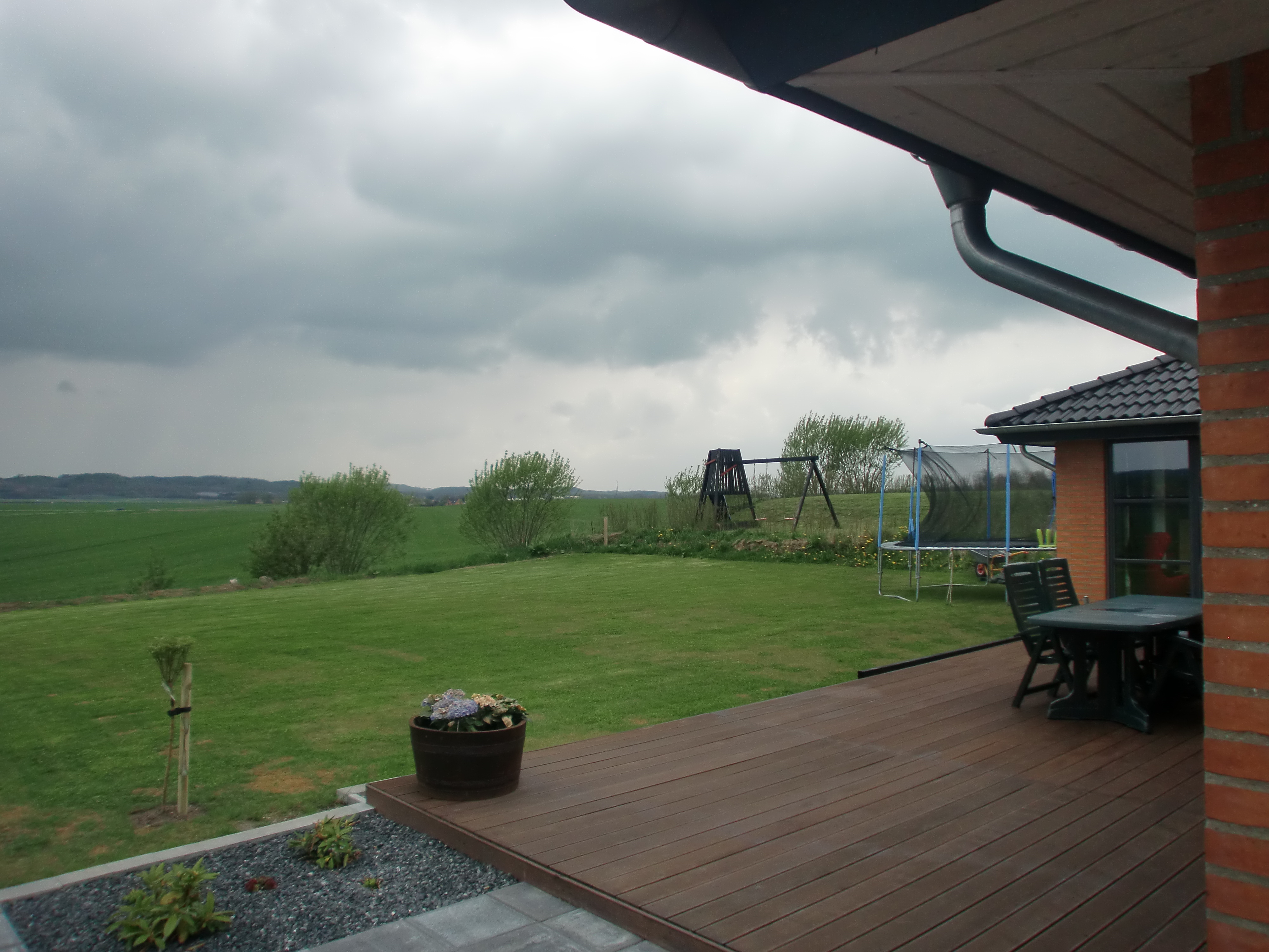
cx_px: 634
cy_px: 476
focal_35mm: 26
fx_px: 953
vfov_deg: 53.1
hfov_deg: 67.3
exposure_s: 1/800
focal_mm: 4.65
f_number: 2.6
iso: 64
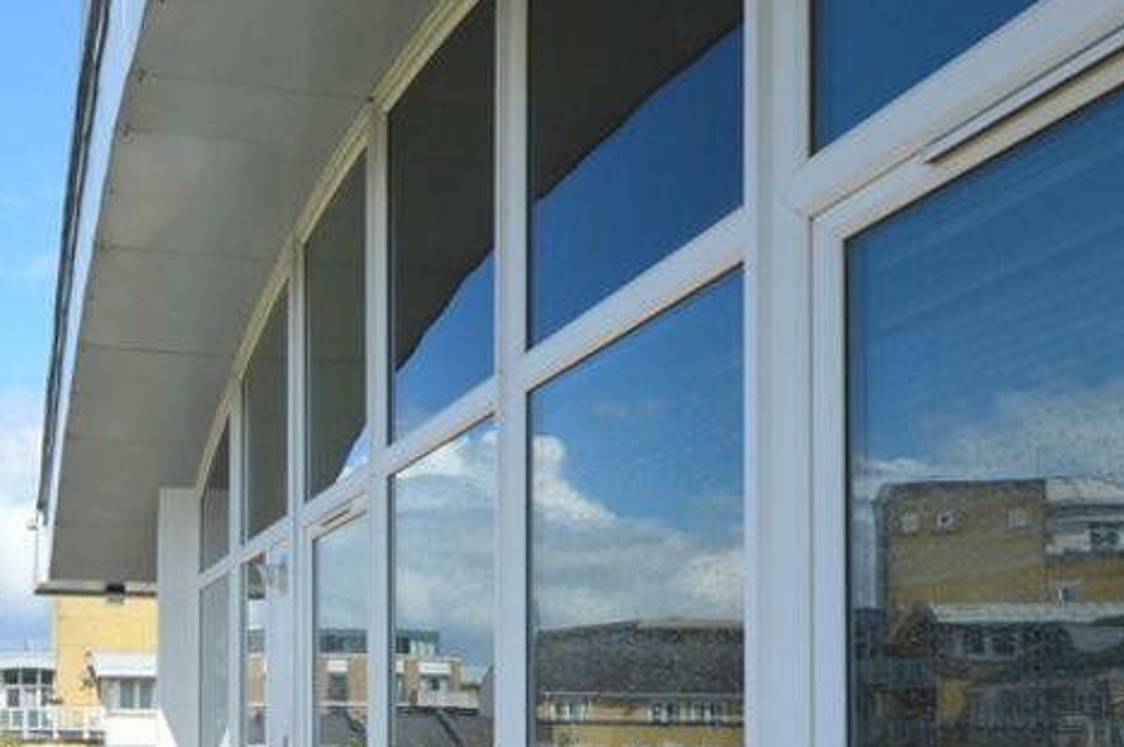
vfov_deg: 33.3
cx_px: 142
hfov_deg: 47.4
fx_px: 1154
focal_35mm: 37
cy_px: 721
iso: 100
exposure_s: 1/250
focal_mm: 10
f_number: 8
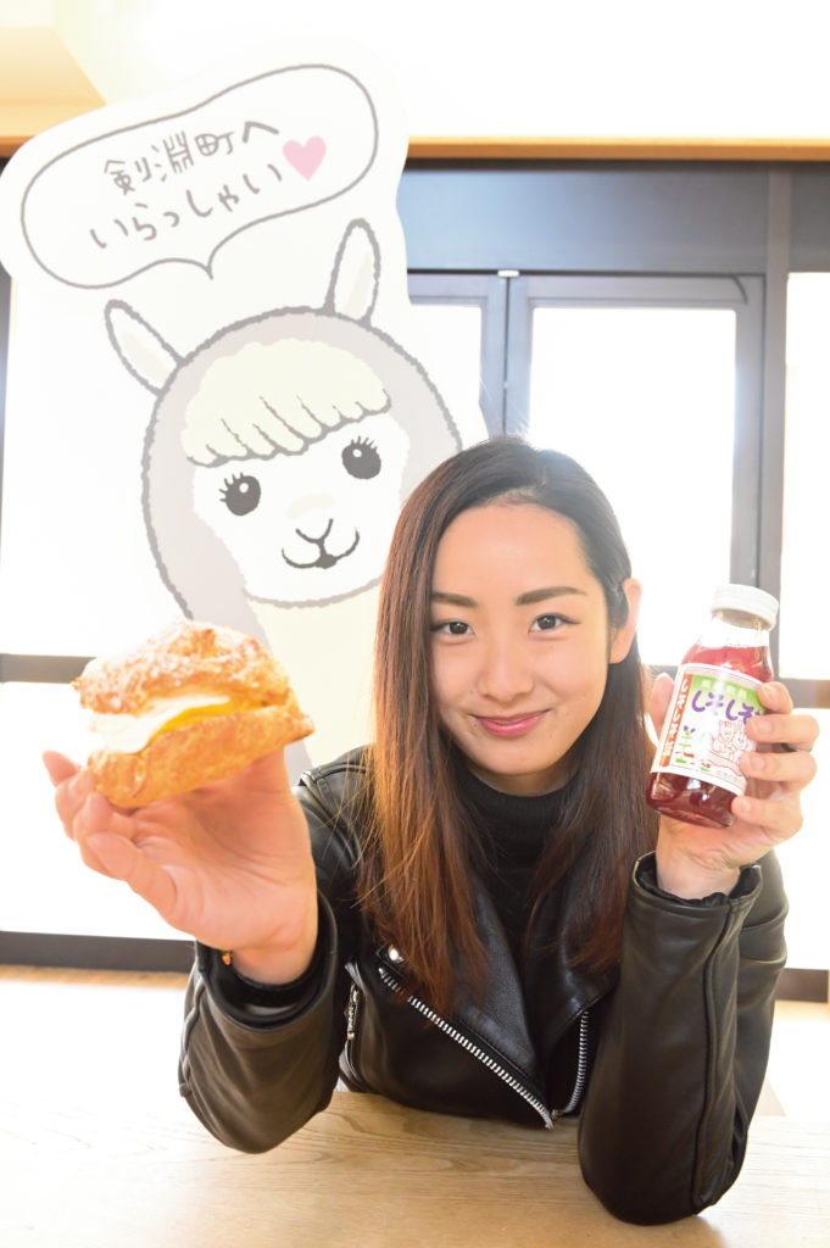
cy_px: 624
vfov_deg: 50.7
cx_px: 415
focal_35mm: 38
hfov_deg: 35.0
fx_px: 1316
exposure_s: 1/40
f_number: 9
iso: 3200
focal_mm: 38
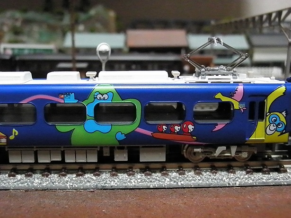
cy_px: 109
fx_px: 345
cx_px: 146
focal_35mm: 41
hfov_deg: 45.8
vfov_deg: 35.1
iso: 3200
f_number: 3.9
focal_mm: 7.3
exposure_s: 1/100
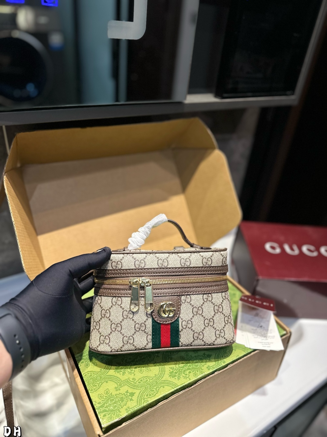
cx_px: 164
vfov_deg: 71.6
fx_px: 302
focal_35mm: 24
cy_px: 218
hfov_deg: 56.8
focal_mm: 6.86
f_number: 1.78
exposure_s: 1/120
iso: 250
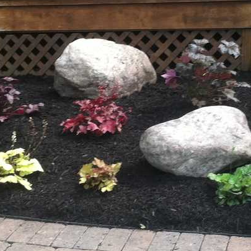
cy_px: 108
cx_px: 101
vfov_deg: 17.1
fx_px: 837
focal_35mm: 102
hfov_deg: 17.0
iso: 80
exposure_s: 1/189
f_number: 2.8
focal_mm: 3.85
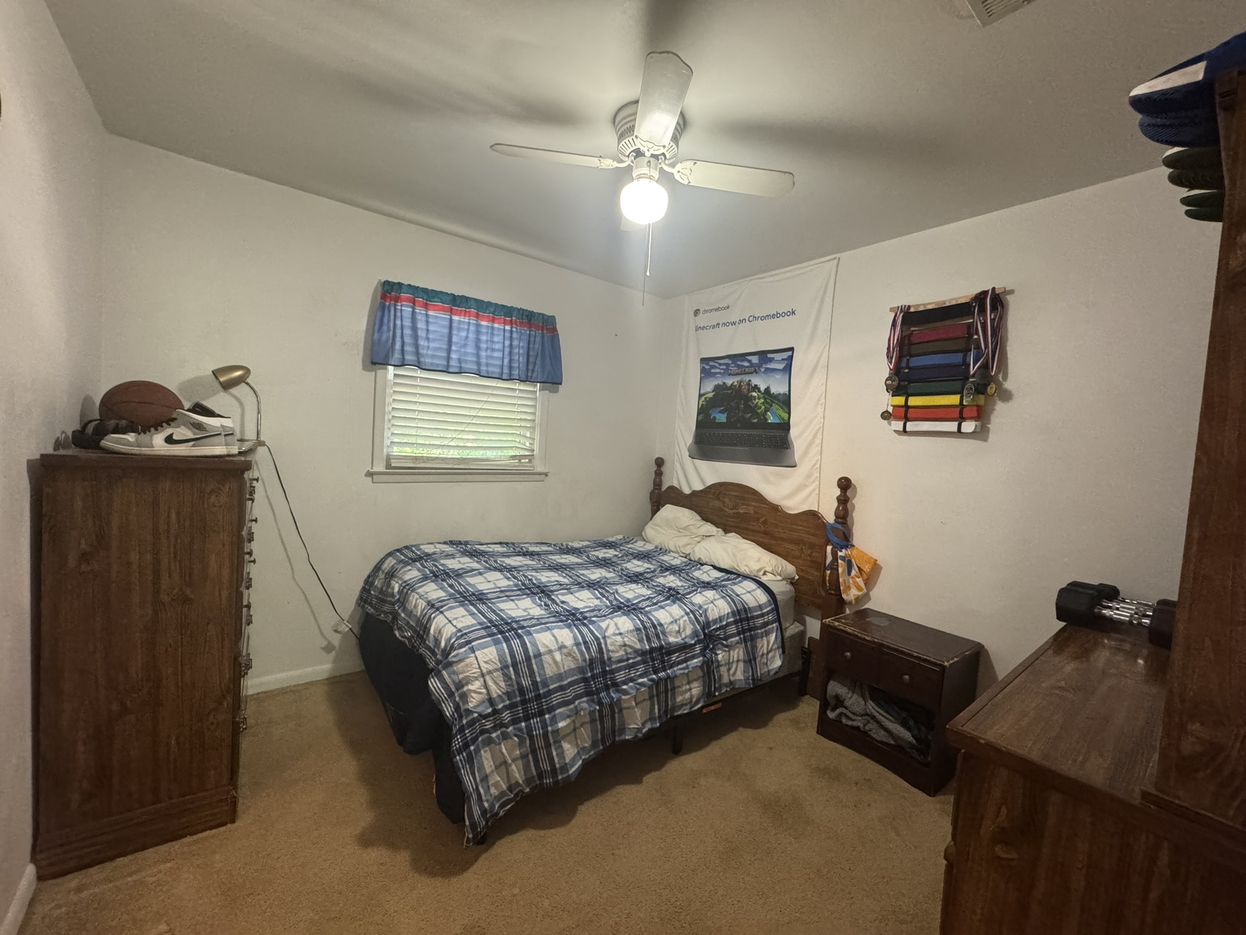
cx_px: 623
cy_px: 468
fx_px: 504
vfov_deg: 85.7
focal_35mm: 14
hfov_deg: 102.1
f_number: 2.2
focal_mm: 2.22
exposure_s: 1/60
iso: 640
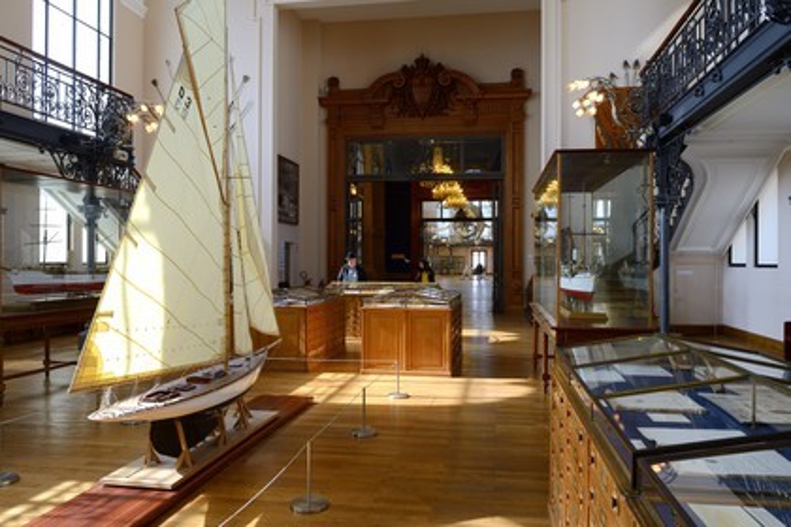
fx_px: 637
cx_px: 396
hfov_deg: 63.7
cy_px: 264
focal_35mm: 29
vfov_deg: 45.0
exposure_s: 1/80
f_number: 8
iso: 800
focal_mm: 29
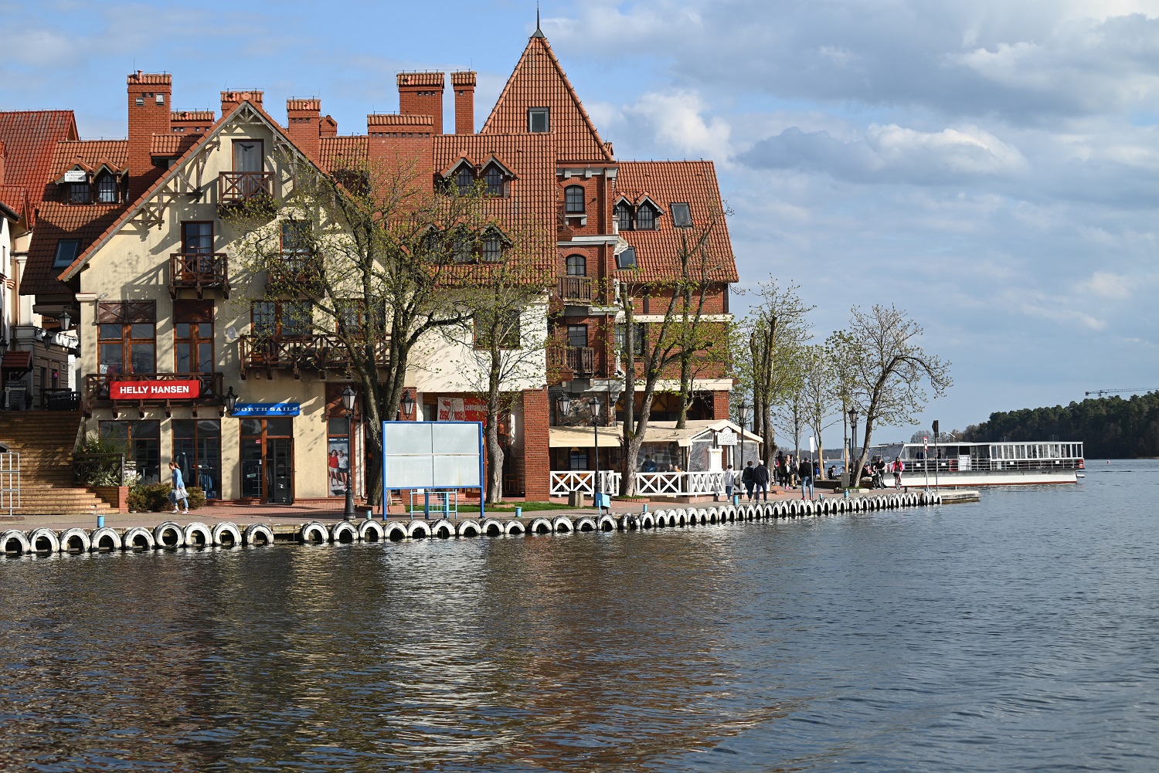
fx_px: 2254
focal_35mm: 70
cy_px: 386
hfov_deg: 28.8
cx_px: 580
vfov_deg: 19.5
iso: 100
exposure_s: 1/500
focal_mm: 70
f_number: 5.6
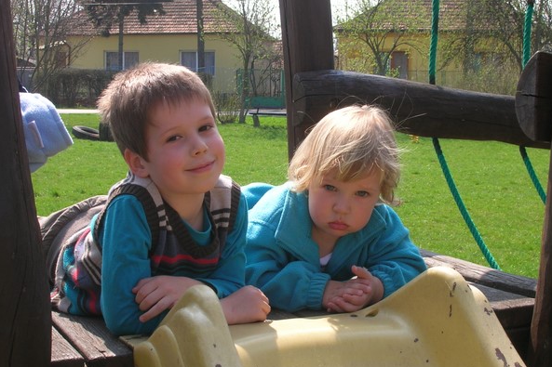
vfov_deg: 22.2
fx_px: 935
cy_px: 194
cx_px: 277
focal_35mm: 61
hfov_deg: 32.9
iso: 50
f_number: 5.9
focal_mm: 9.7
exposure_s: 1/130
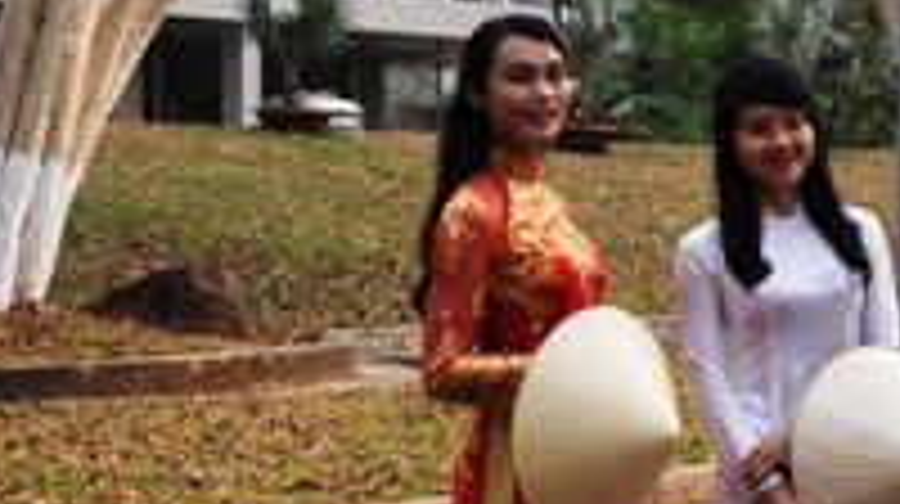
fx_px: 3600
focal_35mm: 151
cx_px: 1120
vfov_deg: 8.0
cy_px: 223
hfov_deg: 13.8
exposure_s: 1/400
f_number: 4.5
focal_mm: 30
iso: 200
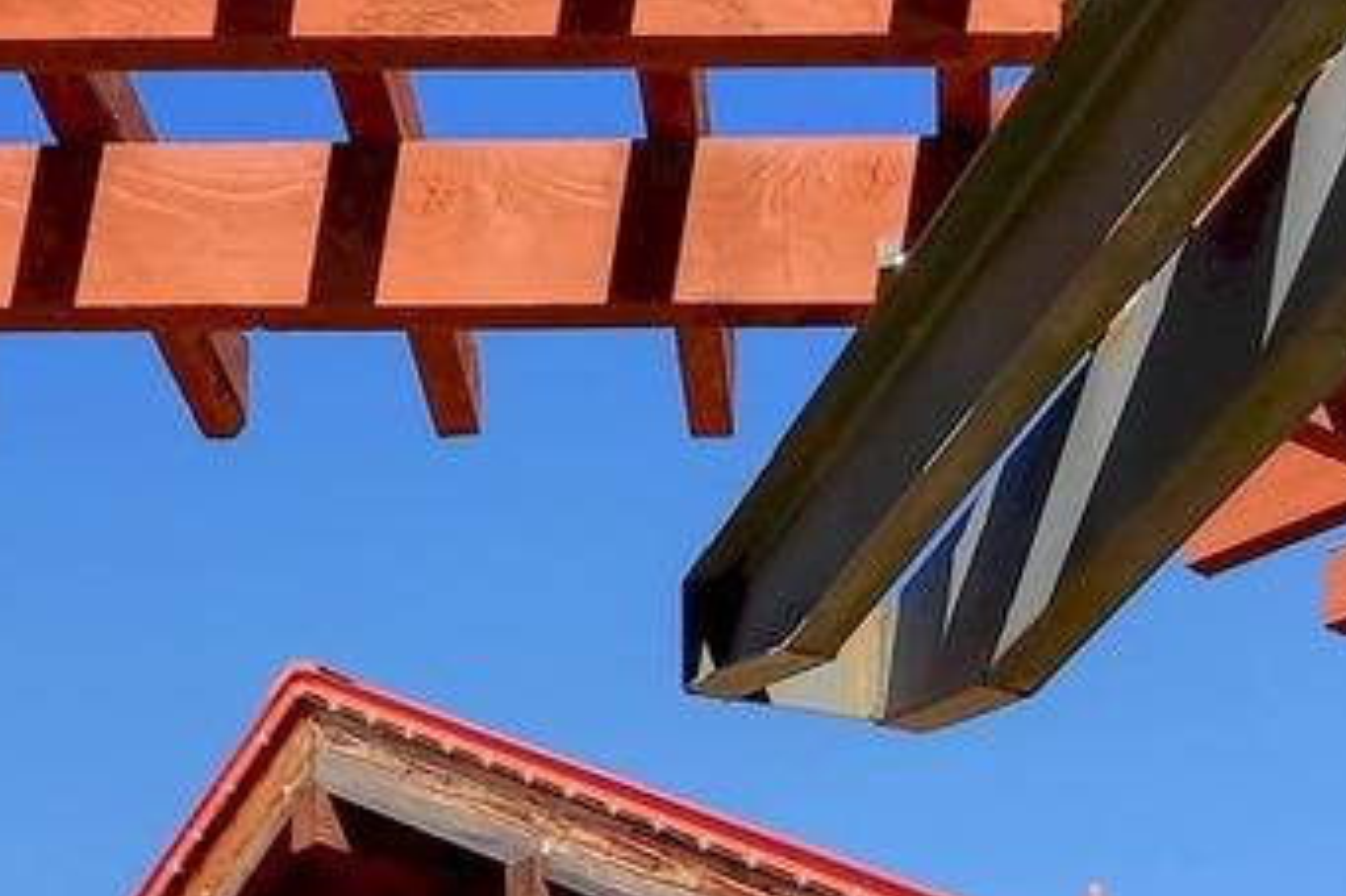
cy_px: 1891
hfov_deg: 24.1
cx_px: 868
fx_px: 3139
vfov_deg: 13.5
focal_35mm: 84
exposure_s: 1/200
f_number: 11
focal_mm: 14
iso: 400
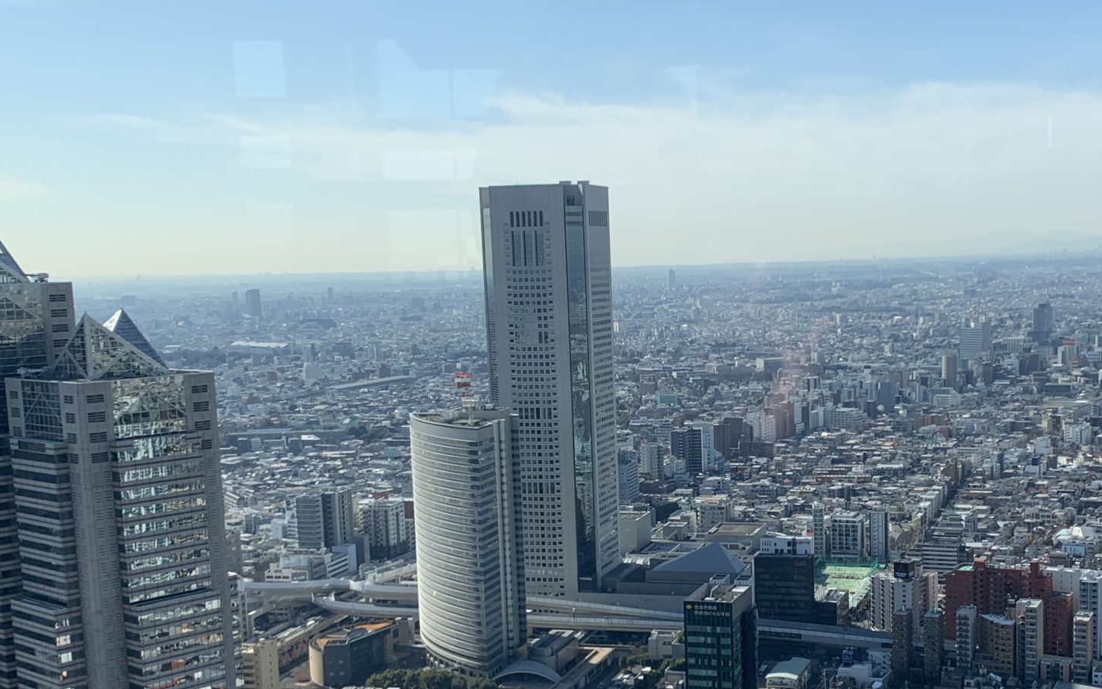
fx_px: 1472
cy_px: 485
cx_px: 707
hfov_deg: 40.7
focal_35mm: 49
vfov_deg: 26.1
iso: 25
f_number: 1.8
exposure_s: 1/2257
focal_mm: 4.25
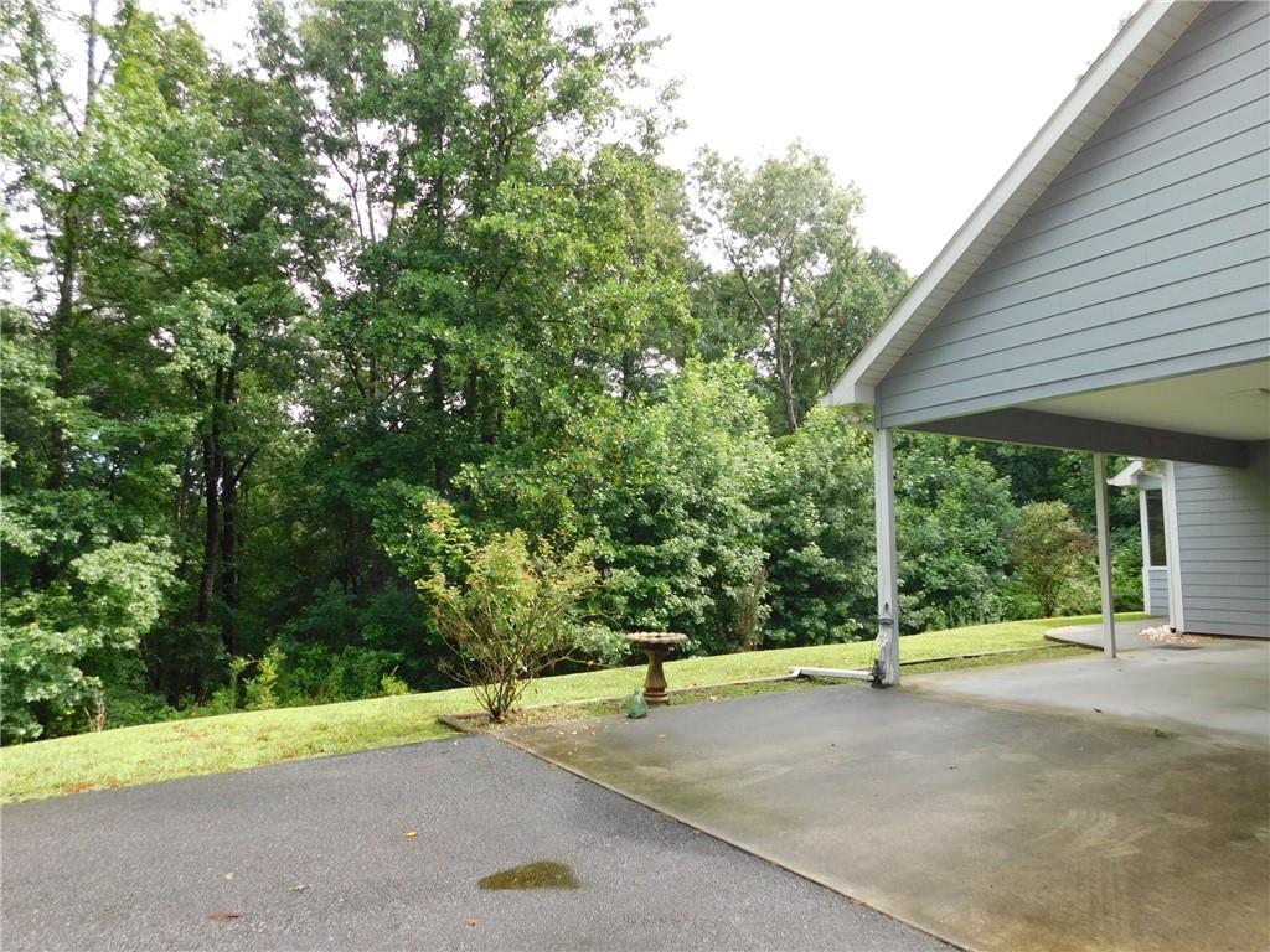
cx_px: 635
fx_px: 844
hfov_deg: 73.9
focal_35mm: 23
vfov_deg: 58.9
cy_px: 476
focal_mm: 4
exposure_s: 1/250
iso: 125
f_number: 3
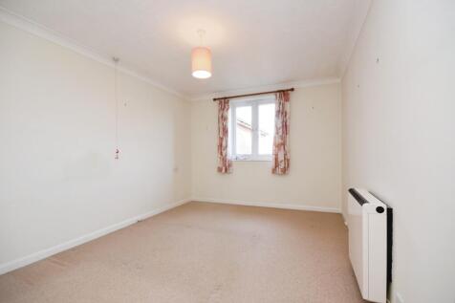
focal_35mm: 15
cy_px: 152
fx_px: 190
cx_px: 228
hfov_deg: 100.4
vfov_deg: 77.3
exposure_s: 1/30
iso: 640
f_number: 8
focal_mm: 10
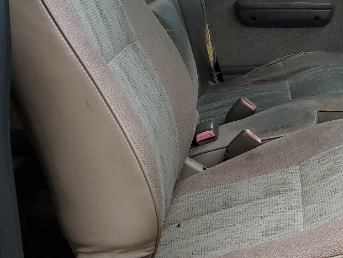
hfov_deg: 26.9
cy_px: 84
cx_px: 364
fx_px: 664
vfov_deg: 21.8
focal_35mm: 67
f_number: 1.5
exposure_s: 1/1111
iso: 50
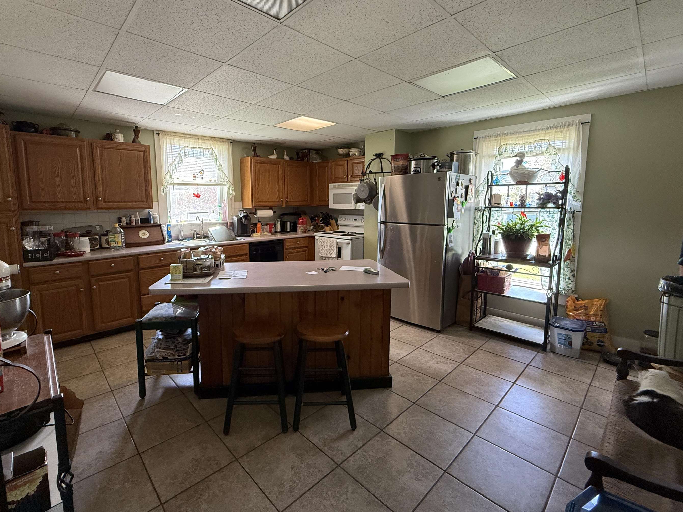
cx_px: 305
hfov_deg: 94.2
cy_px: 235
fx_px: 316
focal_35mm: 16
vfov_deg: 78.0
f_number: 2.2
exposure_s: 1/85
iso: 320
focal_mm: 2.22
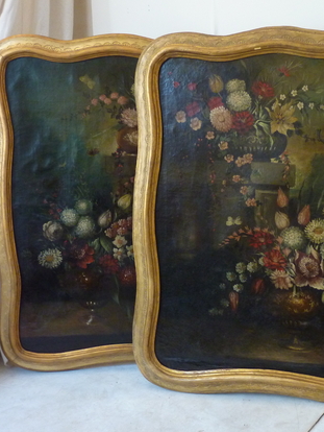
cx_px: 236
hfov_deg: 33.8
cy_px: 229
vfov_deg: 44.7
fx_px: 524
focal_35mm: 42
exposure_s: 1/30
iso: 400
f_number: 3.4
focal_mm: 4.7
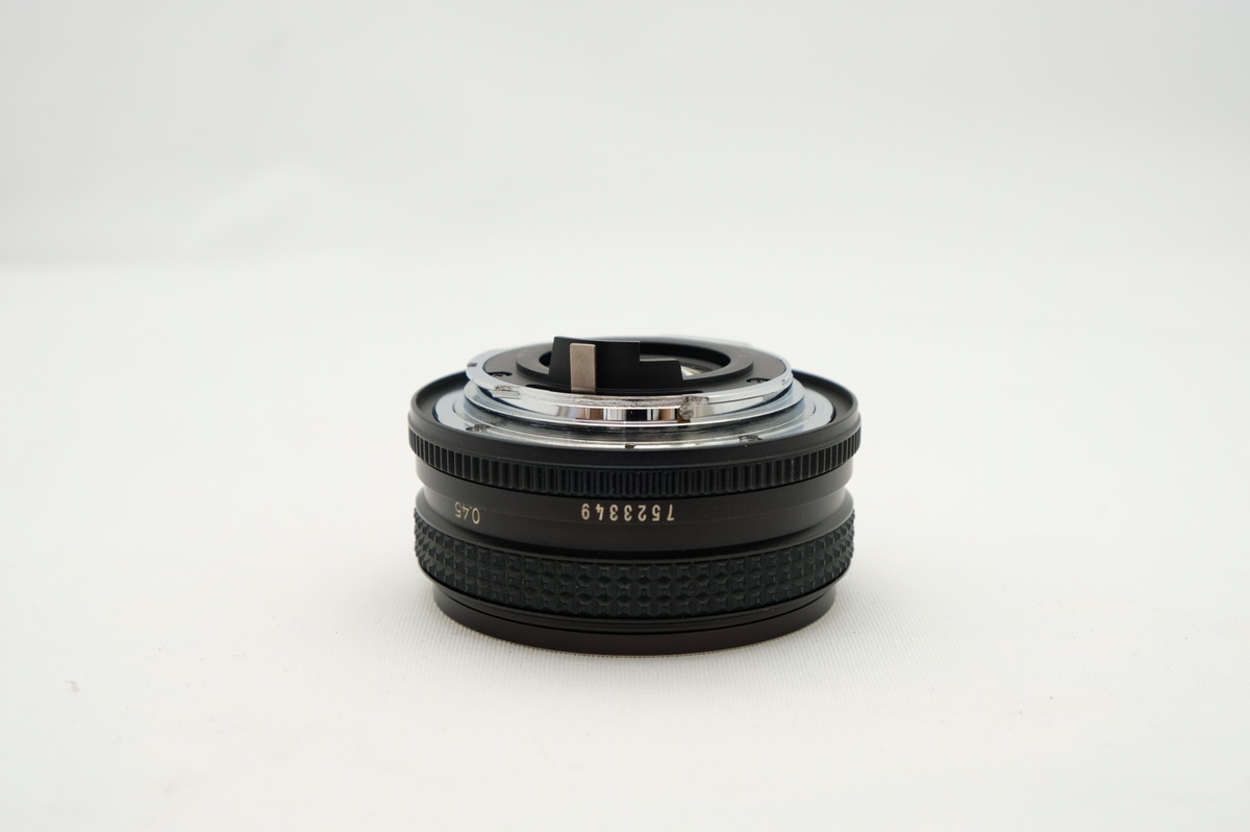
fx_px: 1873
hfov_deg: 36.9
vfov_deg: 25.0
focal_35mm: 54
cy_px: 416
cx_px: 625
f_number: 8
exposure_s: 1/125
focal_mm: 35.8
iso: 200
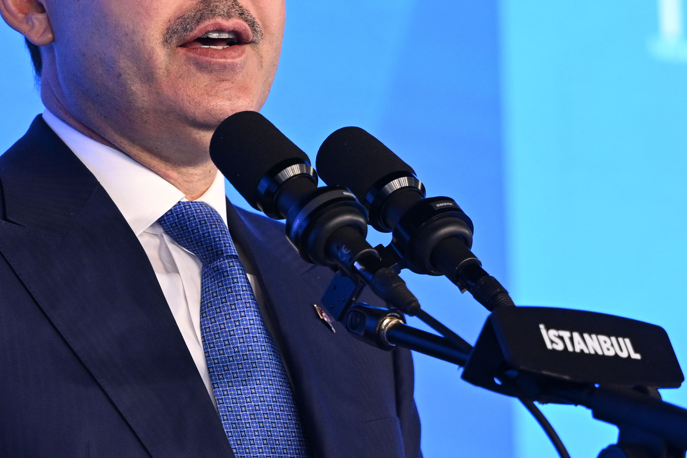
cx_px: 156
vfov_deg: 3.0
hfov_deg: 4.5
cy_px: 298
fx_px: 8777
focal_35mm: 460
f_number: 2.8
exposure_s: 1/400
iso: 1000
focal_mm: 140
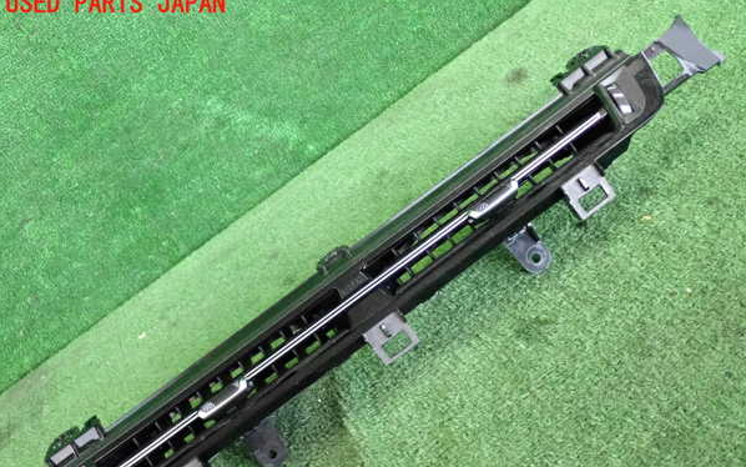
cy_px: 270
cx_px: 373
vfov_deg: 25.8
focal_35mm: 50
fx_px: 1017
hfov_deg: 40.3
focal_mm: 8.4
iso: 3200
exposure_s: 1/125
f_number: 3.1
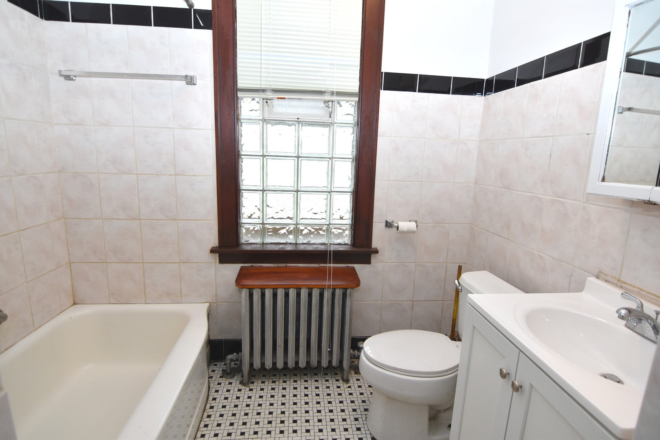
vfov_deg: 63.2
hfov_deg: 85.4
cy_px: 220
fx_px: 357
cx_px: 330
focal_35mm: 20
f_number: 2.8
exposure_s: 1/250
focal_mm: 13
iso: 640
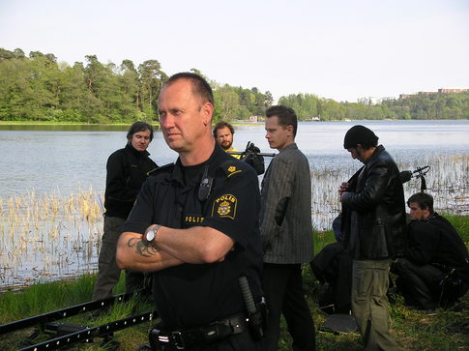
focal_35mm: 72
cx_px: 234
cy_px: 176
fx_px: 975
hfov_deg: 27.1
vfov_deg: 20.4
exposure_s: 1/313
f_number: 4.5
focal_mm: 14.9
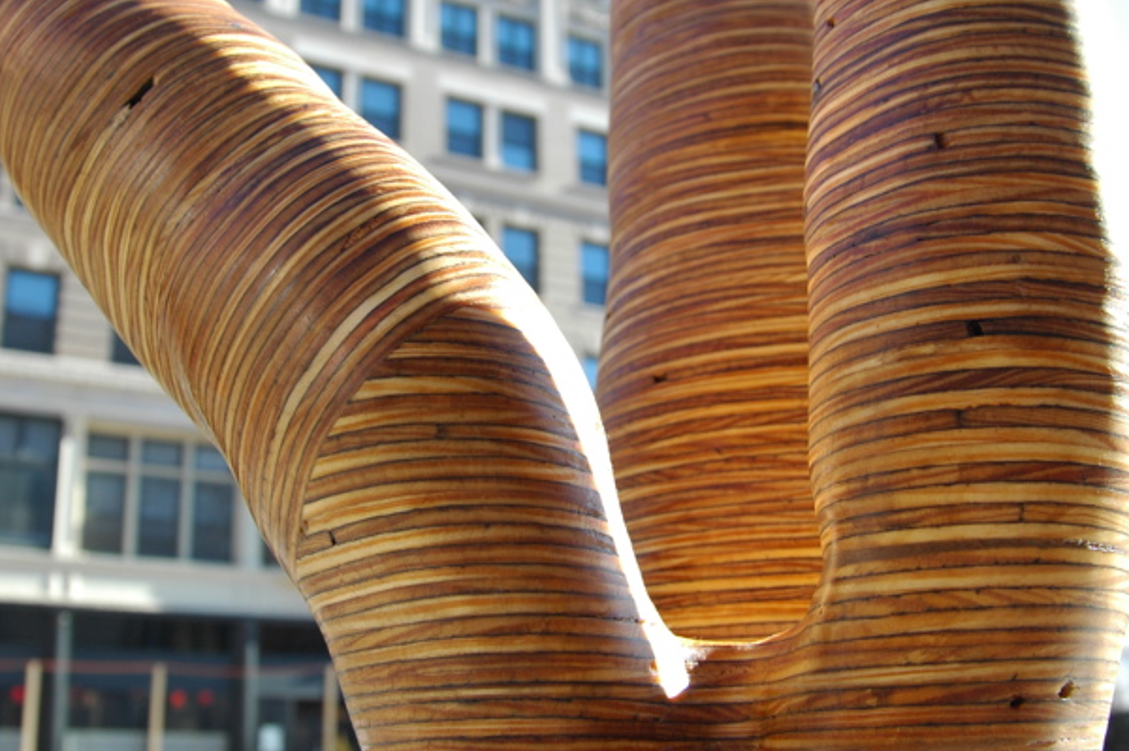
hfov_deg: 46.4
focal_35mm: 42
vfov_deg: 31.8
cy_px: 338
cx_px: 506
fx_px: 1316
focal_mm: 24
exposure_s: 1/160
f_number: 6.3
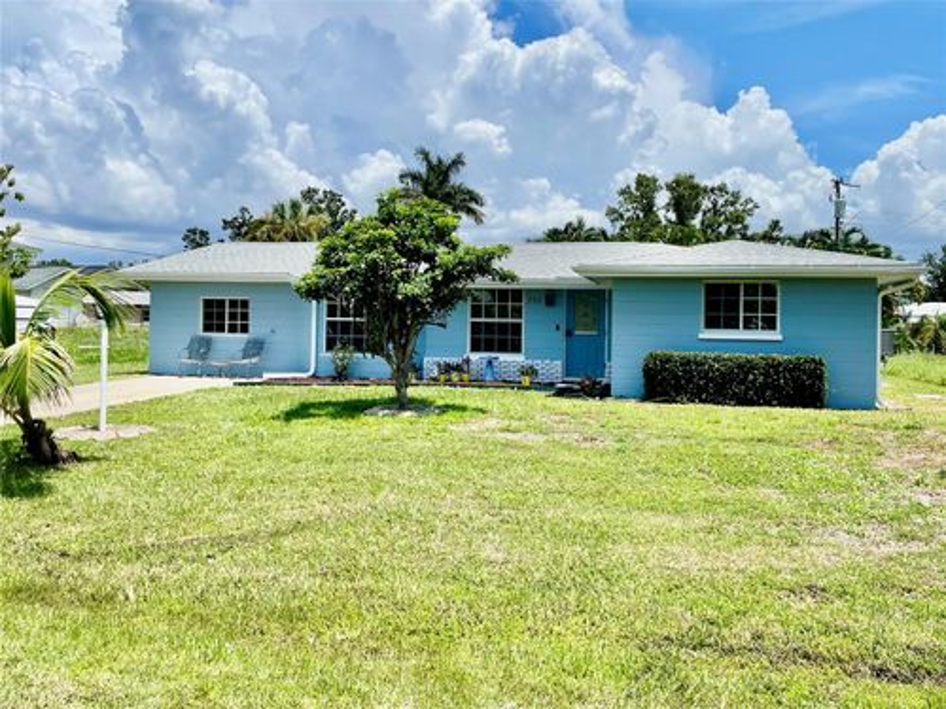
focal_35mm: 26
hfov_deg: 67.3
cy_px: 354
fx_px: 711
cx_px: 473
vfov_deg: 53.1
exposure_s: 1/6897
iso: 32
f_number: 1.6
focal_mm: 4.2
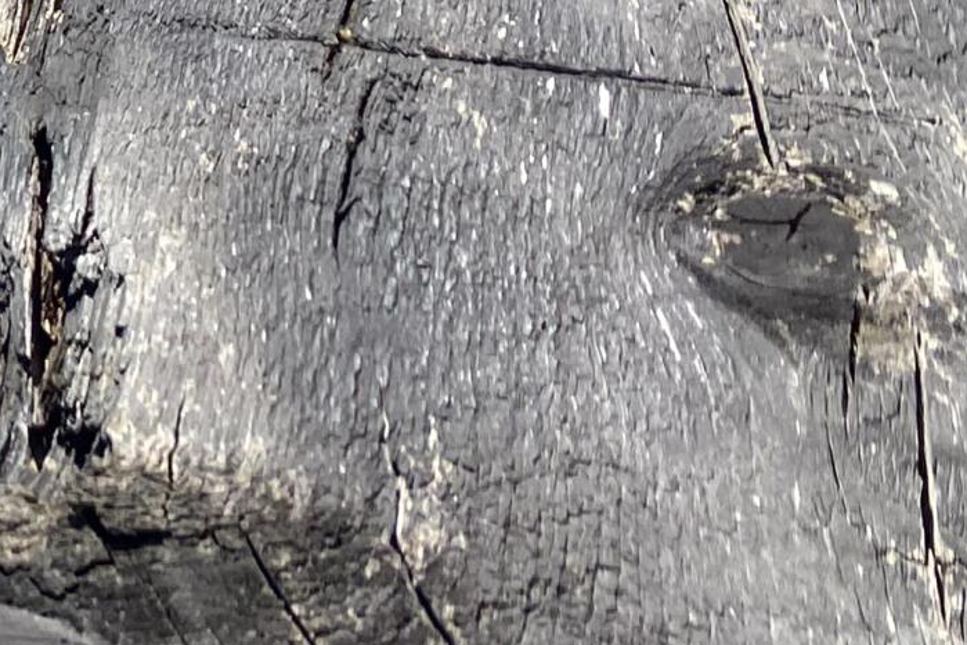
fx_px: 3116
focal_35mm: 116
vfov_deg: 10.3
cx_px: -881
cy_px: -891
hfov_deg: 14.9
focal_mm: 4.25
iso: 32
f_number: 1.8
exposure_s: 1/5025
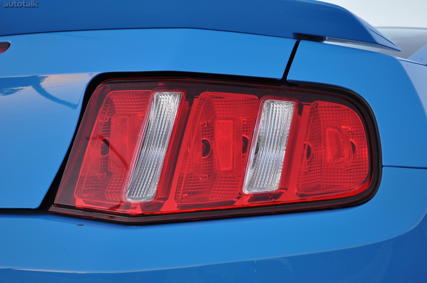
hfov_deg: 33.4
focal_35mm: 60
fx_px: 711
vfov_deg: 22.6
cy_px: 142
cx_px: 214
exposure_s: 1/60
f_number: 5.3
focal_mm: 40
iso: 400
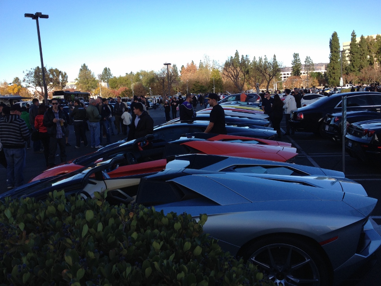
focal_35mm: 35
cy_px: 143
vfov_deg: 40.7
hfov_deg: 52.6
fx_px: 385
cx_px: 190
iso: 50
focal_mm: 4.28
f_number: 2.4
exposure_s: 1/593
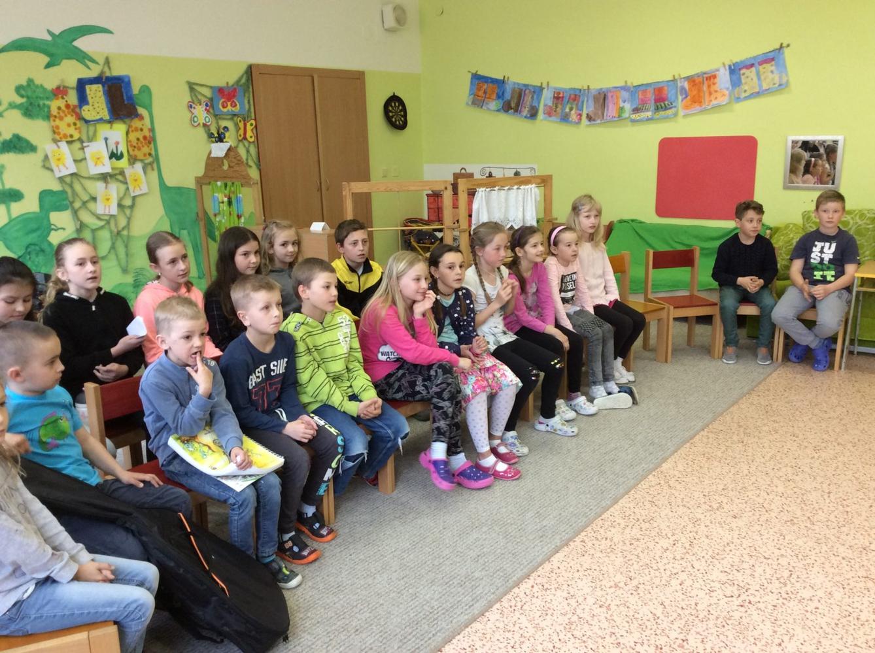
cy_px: 326
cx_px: 438
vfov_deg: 44.0
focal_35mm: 32
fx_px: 808
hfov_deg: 56.9
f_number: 2.4
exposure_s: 1/25
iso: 80
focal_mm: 3.3
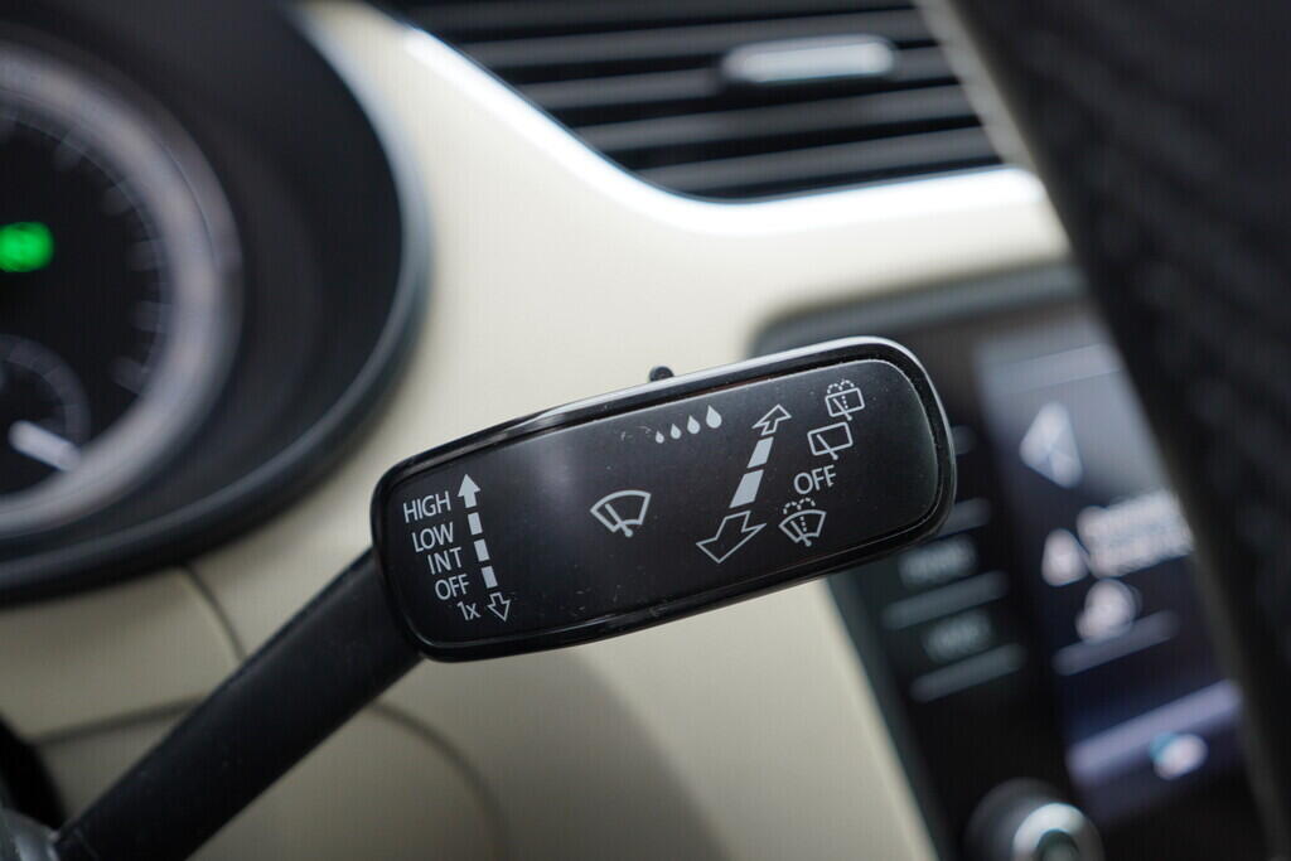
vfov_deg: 36.9
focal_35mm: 36
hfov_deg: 53.1
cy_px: 430
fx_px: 1291
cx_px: 646
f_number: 2.8
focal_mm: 24
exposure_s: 1/40
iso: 160
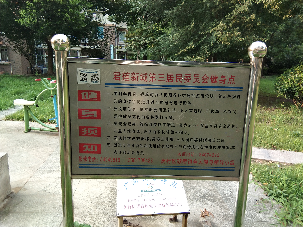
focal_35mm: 31
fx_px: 271
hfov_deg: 58.4
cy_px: 114
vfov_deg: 45.4
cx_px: 152
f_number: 2.2
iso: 64
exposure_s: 1/100
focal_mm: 3.69
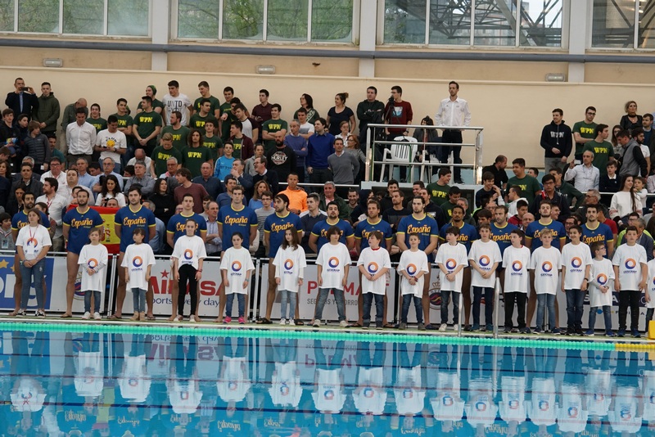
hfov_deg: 19.4
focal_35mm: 105
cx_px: 328
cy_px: 218
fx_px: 1911
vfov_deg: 13.1
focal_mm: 70
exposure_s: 1/320
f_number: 4.5
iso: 1250
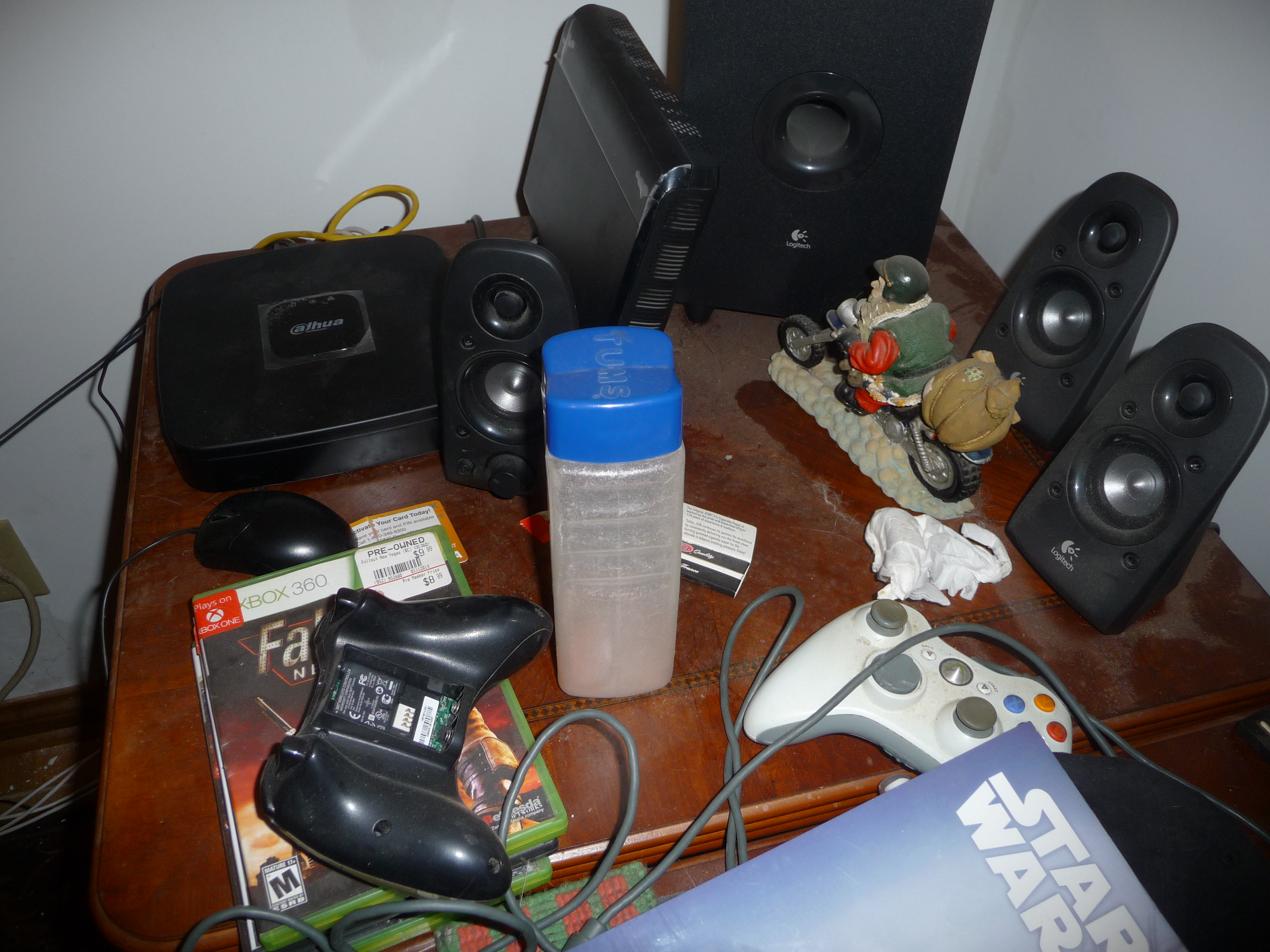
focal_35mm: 28
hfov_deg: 63.4
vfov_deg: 49.7
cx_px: 635
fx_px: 1027
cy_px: 476
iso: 100
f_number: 3.3
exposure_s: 1/30
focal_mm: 4.7
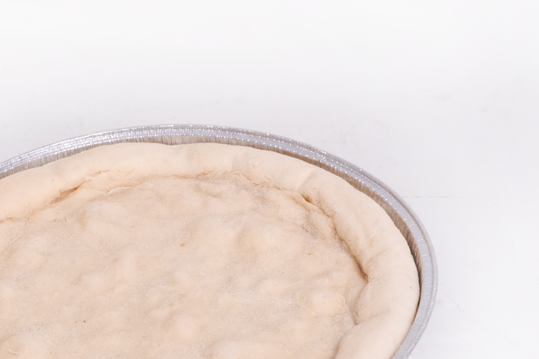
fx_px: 1991
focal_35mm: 133
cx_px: 161
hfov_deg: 15.4
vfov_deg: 10.3
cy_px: 254
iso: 500
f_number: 8
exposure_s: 1/100
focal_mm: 50
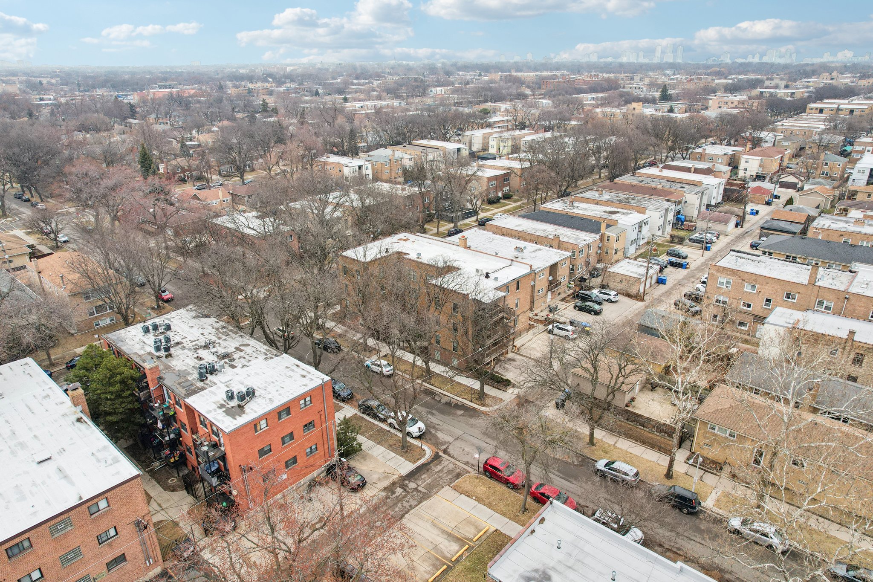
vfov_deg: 57.2
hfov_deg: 78.6
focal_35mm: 22
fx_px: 533
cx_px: 436
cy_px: 291
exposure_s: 1/640
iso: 150
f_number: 2.8
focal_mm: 8.4
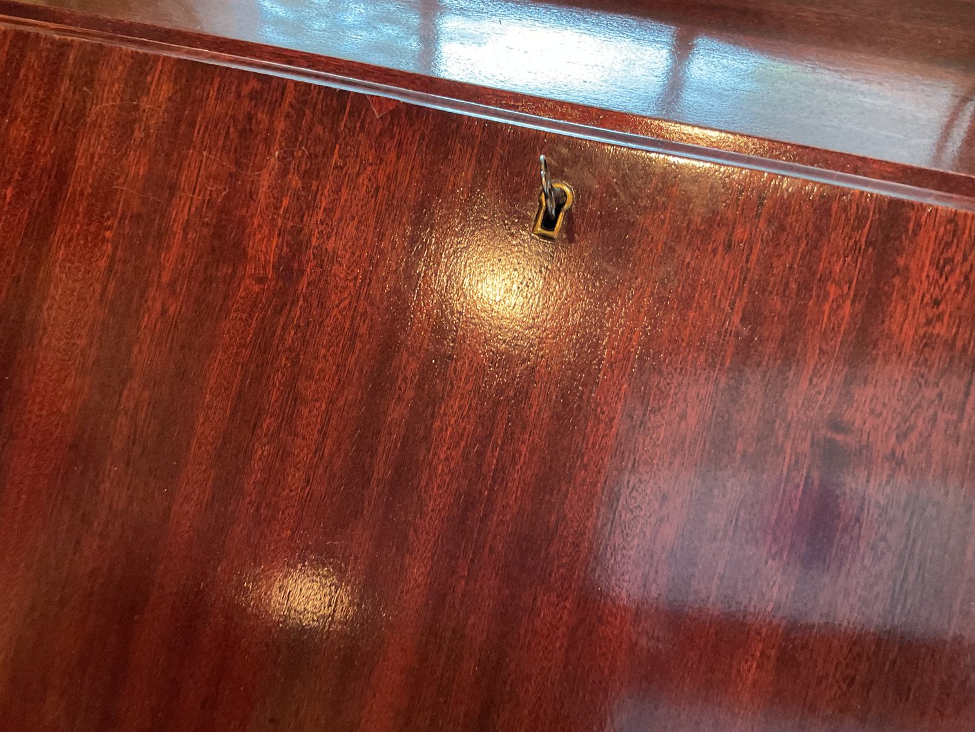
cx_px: 488
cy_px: 366
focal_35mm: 29
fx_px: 817
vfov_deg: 48.2
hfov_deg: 61.7
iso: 400
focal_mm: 3
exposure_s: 1/30
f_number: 1.8
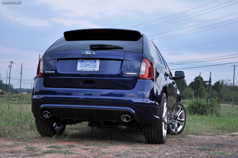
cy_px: 79
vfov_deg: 25.0
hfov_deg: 36.9
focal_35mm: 54
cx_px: 119
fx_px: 357
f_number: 5
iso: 200
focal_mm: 36
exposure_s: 1/10
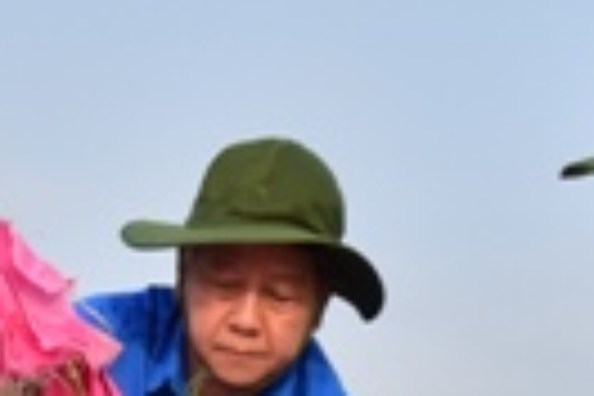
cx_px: 346
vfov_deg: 7.8
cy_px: 430
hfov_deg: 11.8
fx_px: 2871
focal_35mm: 174
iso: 1000
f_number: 14
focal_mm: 24
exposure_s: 1/800
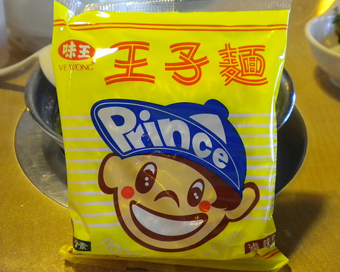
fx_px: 403
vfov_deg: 37.3
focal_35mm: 40
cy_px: 143
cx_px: 173
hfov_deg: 45.8
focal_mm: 6.3
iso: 400
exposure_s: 1/31.8
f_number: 3.1
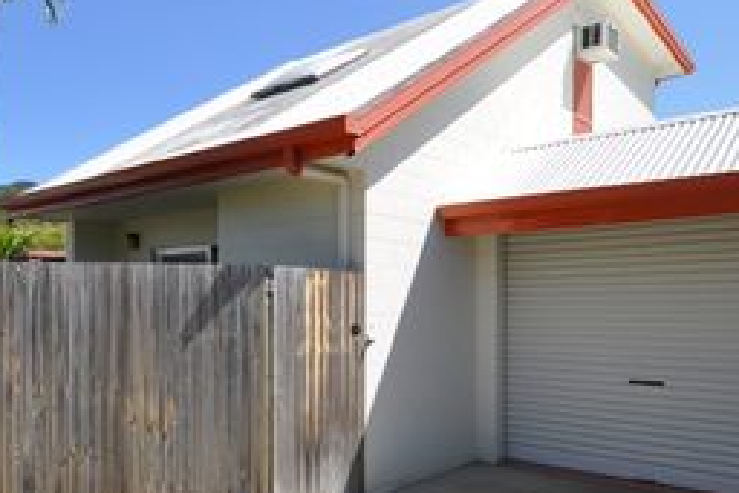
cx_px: 292
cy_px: 296
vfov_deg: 39.8
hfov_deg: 56.7
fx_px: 678
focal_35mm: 33
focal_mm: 12
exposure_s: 1/320
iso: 200
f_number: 9
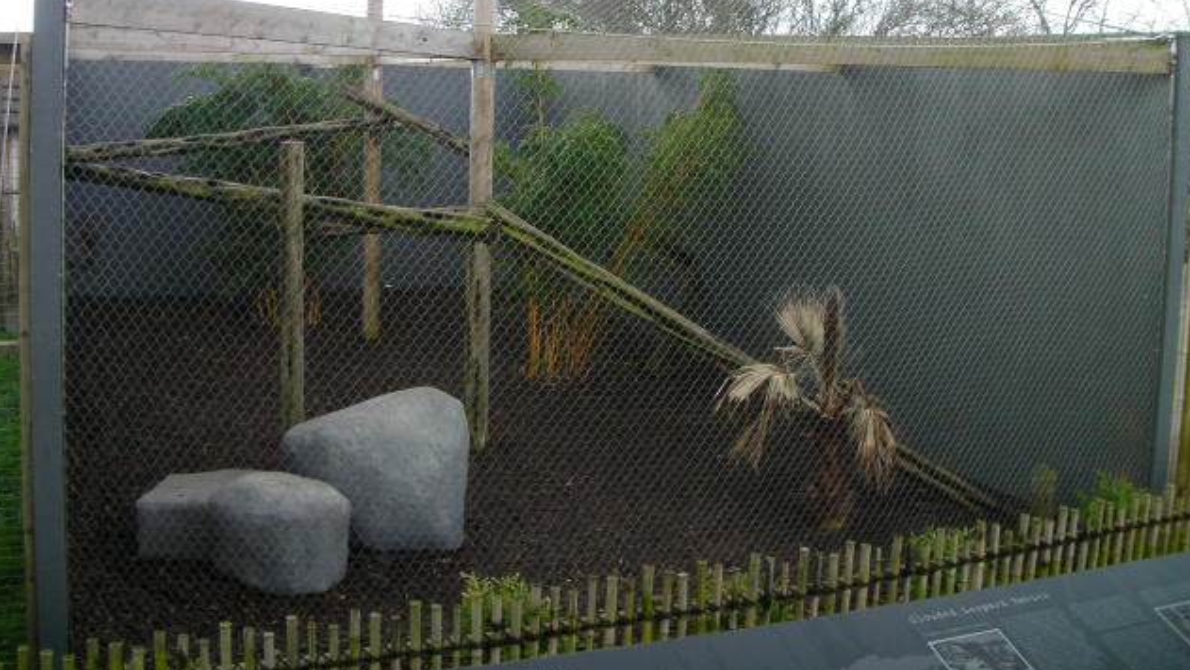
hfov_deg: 48.4
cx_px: 594
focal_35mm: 42
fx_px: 1325
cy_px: 228
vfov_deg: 28.2
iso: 100
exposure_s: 1/39.1
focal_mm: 6.3
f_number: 3.5
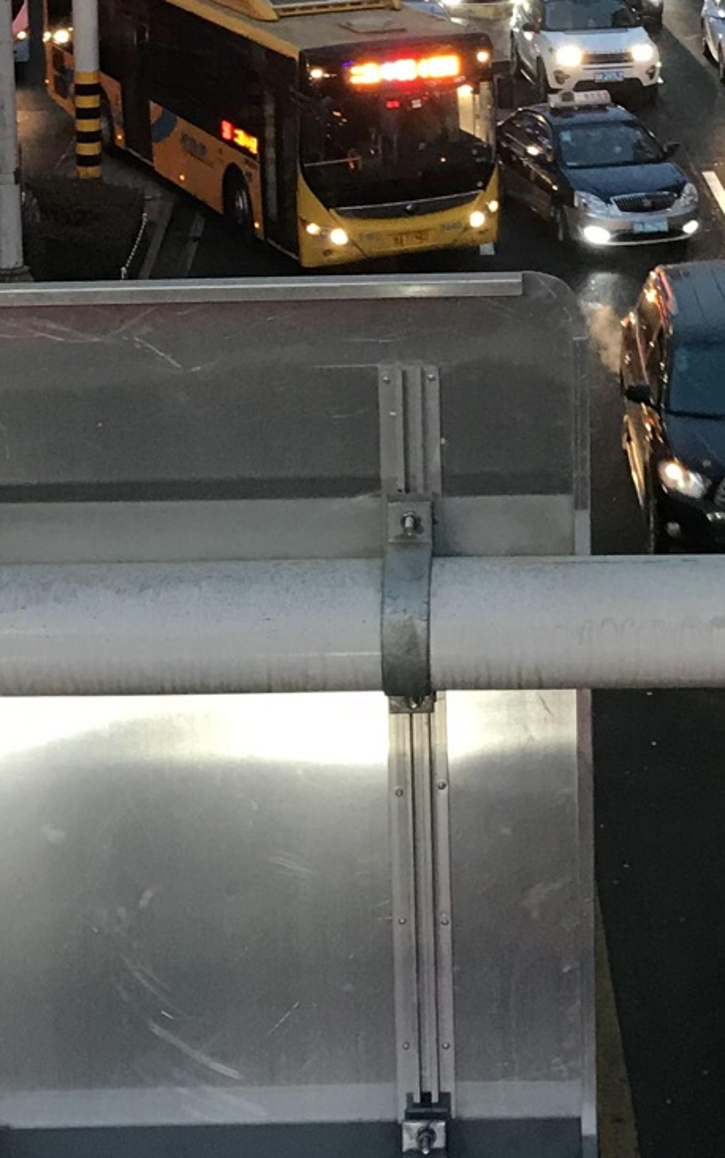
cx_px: 583
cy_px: 36
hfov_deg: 15.6
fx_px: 2622
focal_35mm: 83
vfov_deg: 24.0
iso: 50
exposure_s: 1/17
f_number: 1.8
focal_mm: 3.99
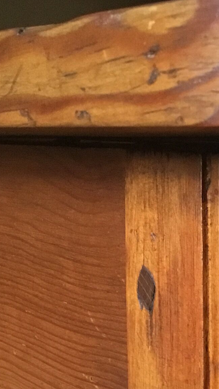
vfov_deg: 21.8
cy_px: 363
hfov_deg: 12.5
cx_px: 253
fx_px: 980
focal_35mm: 95
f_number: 2.4
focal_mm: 3.3
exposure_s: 1/33
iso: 250
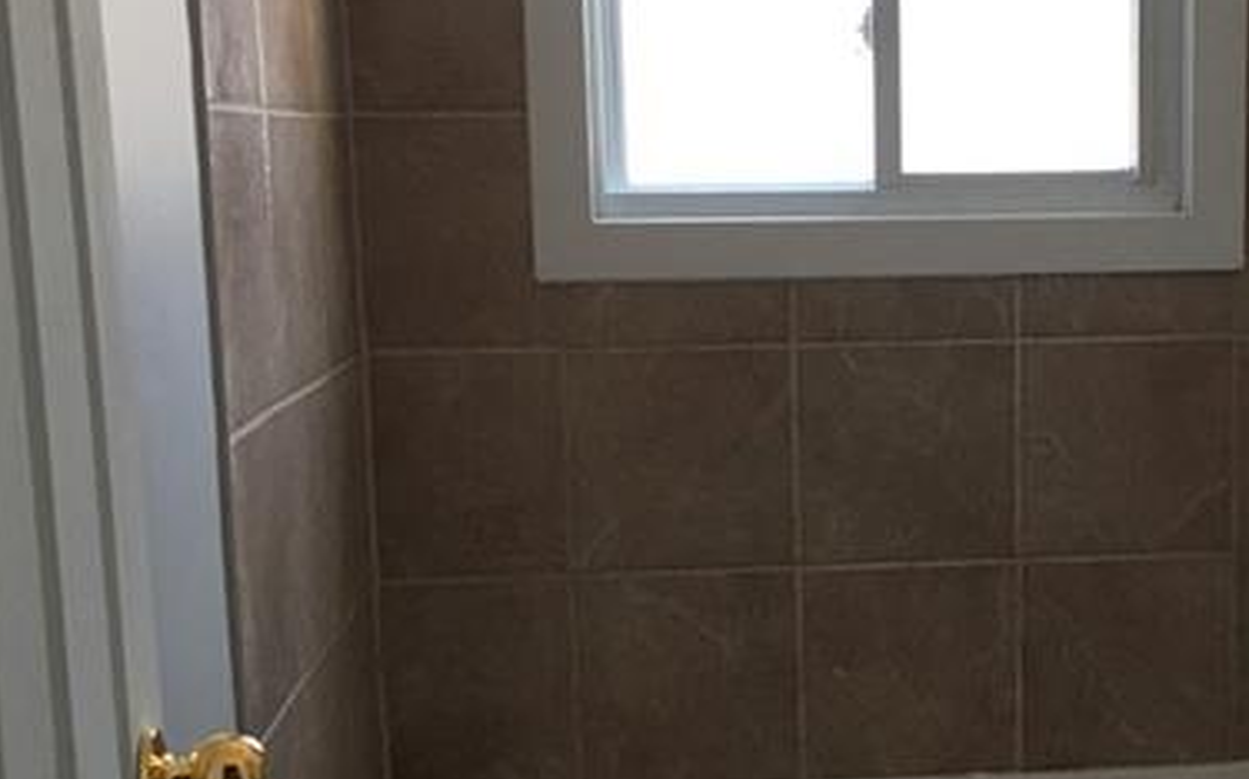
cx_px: 939
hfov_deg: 31.9
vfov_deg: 20.5
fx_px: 2144
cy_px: 513
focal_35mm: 63
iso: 32
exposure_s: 1/30
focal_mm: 4.15
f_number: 2.2
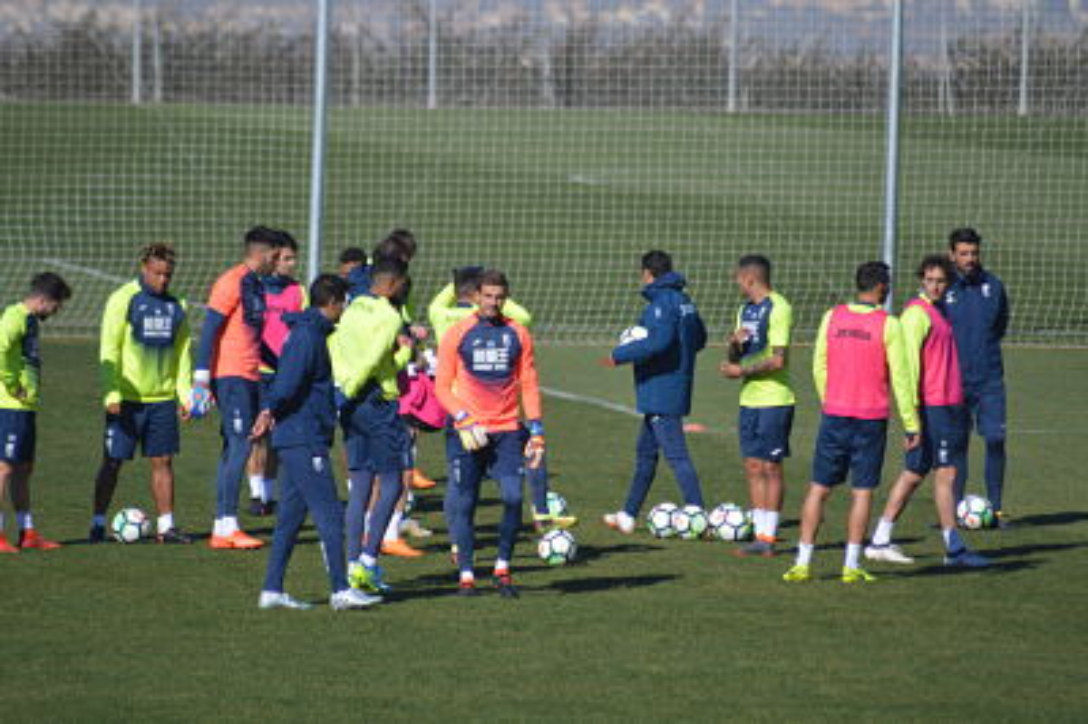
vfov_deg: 3.0
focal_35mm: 450
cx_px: 544
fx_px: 13588
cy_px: 362
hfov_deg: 4.6
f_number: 5.6
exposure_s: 1/2000
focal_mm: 300
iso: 320
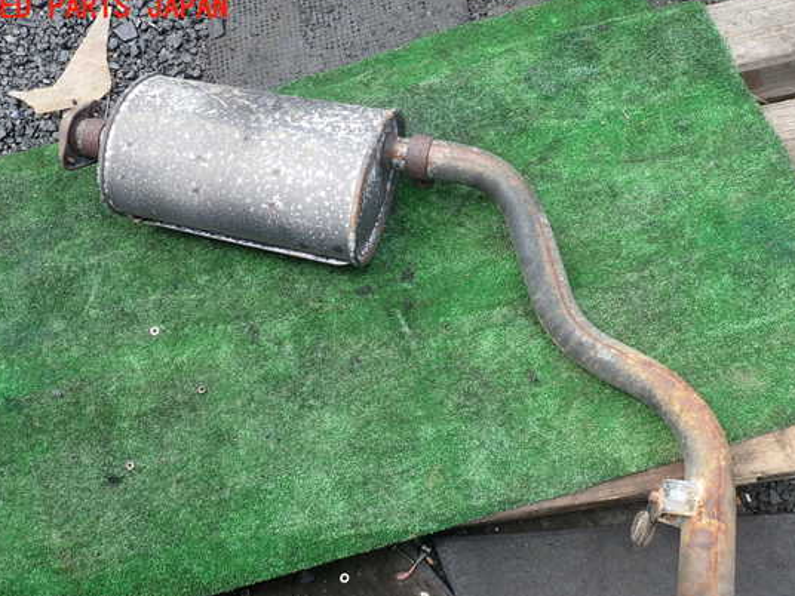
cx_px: 403
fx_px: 643
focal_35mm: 28
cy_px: 323
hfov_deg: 63.4
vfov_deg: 49.7
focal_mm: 4.5
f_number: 2.8
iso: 100
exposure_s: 1/320
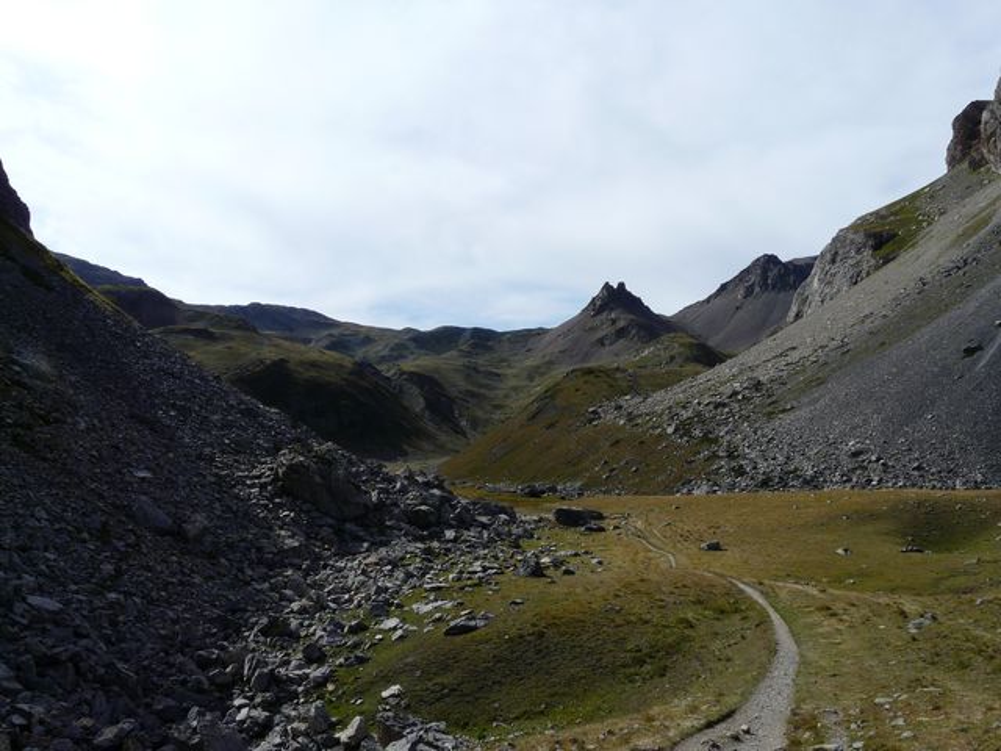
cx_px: 500
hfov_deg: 63.4
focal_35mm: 28
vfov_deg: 49.7
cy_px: 376
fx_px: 810
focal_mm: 4.6
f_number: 7.1
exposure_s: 1/400
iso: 100
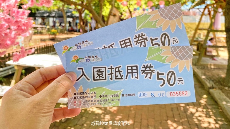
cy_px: 44
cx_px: 112
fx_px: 177
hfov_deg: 66.0
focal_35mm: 29
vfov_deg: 39.8
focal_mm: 4.25
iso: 32
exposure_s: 1/322
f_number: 1.8
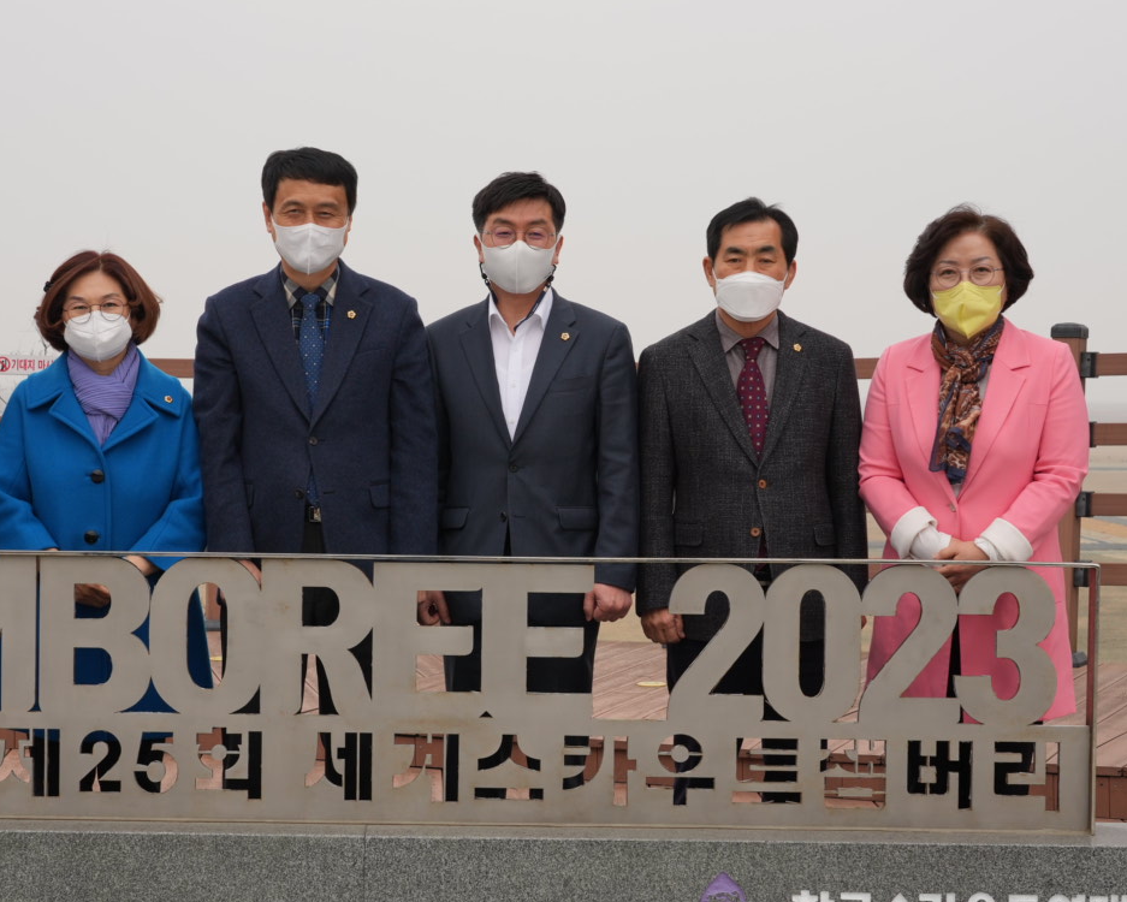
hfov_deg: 27.8
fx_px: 2269
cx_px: 391
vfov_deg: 22.5
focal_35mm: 68
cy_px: 499
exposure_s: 1/200
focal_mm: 42
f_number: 9
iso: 320
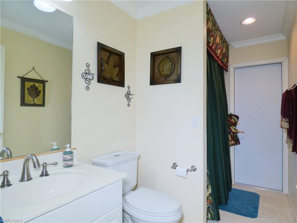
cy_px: 112
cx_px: 148
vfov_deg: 66.0
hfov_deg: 81.7
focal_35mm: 20
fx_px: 172
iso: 250
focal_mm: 3.58
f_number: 2.8
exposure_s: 1/100
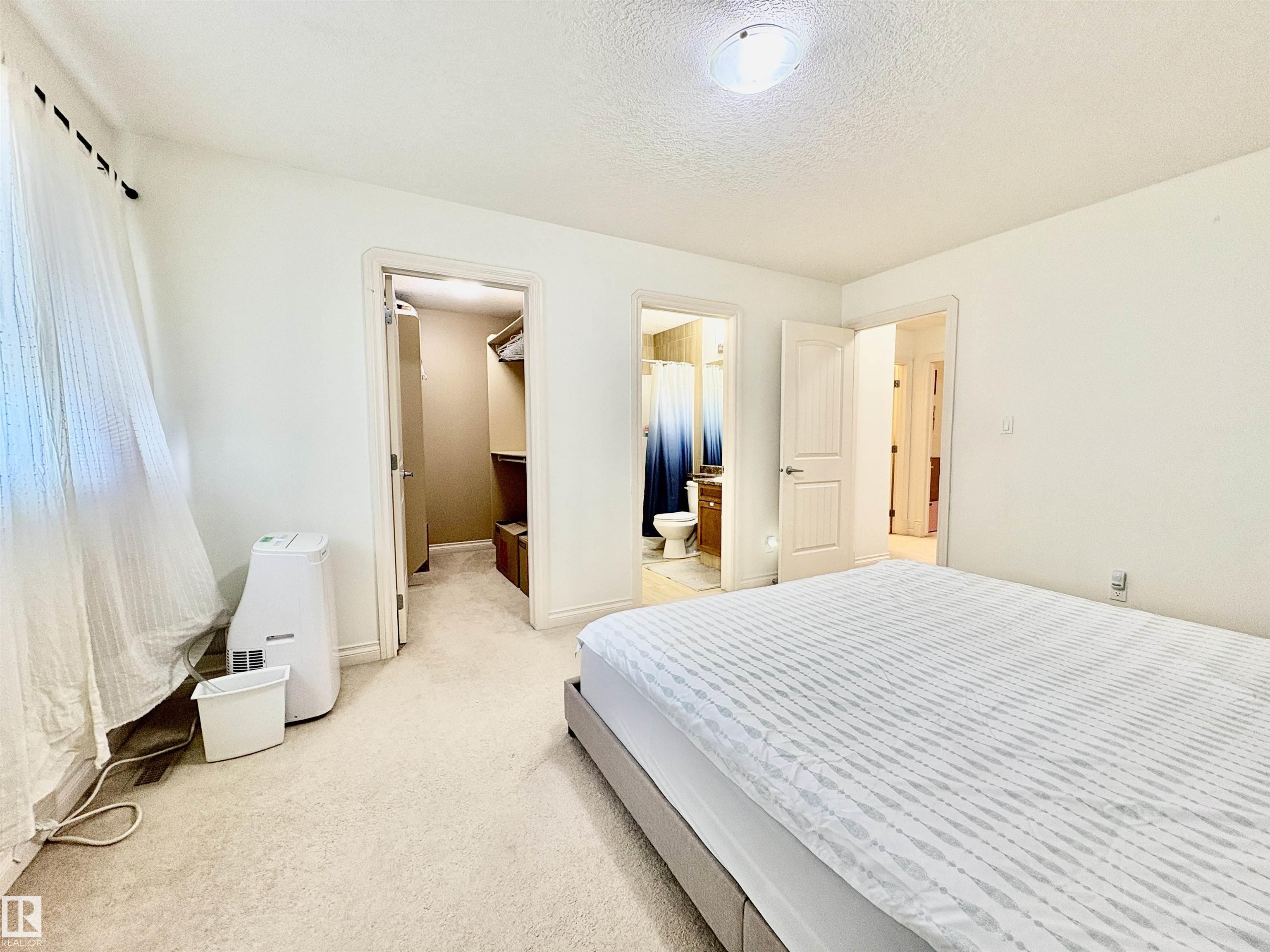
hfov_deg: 102.1
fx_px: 514
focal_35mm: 14
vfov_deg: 85.7
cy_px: 476
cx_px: 635
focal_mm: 2.22
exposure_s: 1/60
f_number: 2.2
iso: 160
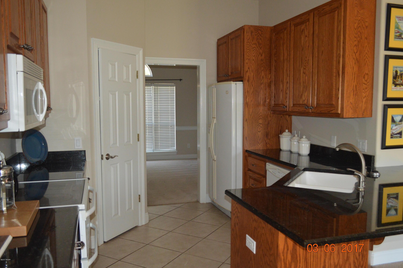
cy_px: 134
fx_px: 335
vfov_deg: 43.5
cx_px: 202
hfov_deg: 62.0
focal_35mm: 30
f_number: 3.8
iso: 1250
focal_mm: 20
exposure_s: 1/60
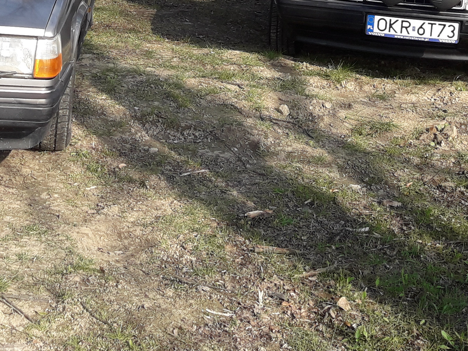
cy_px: -41
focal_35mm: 77
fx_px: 1041
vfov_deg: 18.4
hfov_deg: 24.8
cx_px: 79
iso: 40
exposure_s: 1/506
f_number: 1.9
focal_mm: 3.7
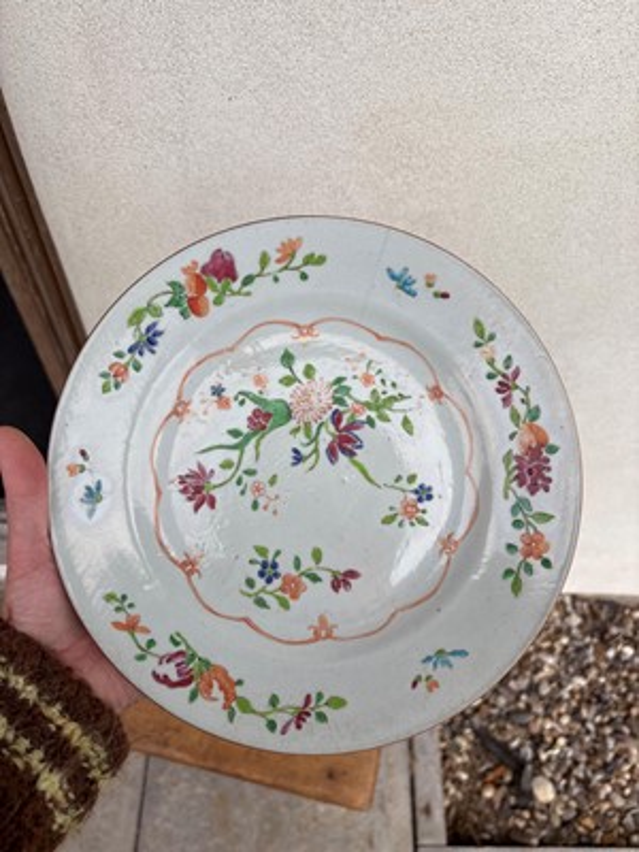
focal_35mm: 26
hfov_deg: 53.1
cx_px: 320
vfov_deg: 67.3
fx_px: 640
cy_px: 426
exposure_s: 1/328
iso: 50
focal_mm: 5.96
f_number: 1.6
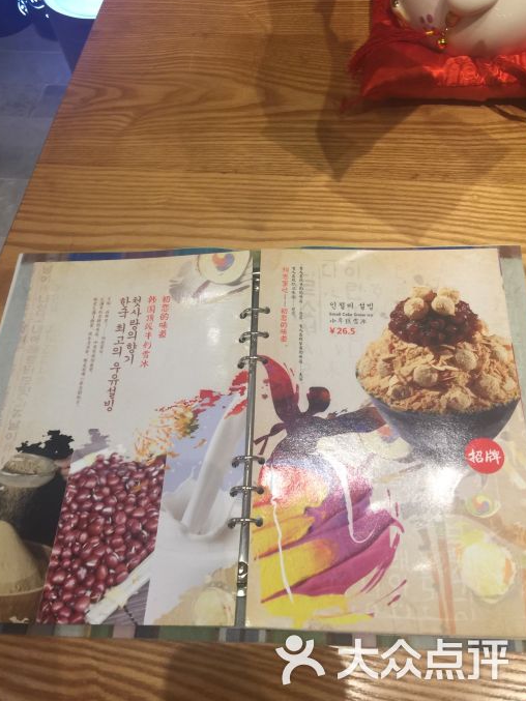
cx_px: 264
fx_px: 608
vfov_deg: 60.0
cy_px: 351
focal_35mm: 30
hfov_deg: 46.8
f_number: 2.2
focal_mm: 4.15
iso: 50
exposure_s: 1/17
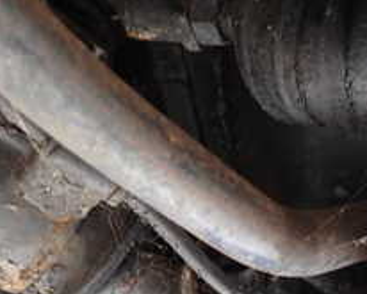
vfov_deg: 20.7
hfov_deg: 23.7
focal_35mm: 71
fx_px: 772
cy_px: 314
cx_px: 474
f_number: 2
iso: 200
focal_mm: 4.5
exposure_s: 1/60
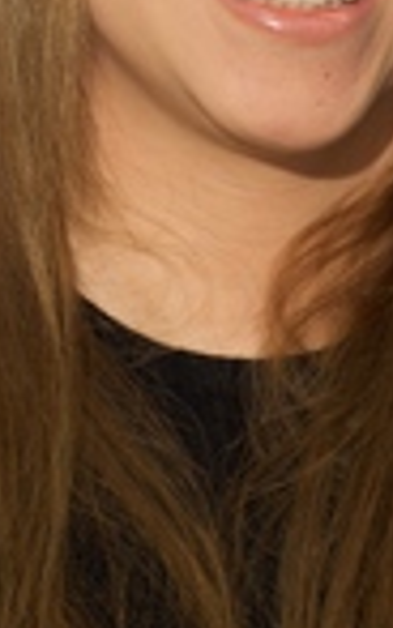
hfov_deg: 2.9
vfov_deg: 4.6
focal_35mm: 456
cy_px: 94
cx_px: 233
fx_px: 7807
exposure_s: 1/60
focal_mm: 165
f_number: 5
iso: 640
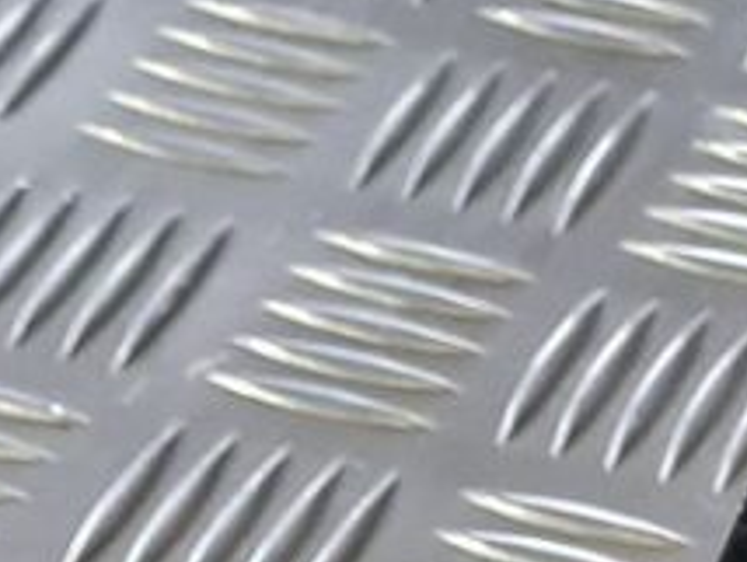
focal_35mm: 170
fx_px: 3673
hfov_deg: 10.9
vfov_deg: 8.3
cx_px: 1337
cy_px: 1152
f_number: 1.8
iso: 800
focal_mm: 5.4
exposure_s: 1/50
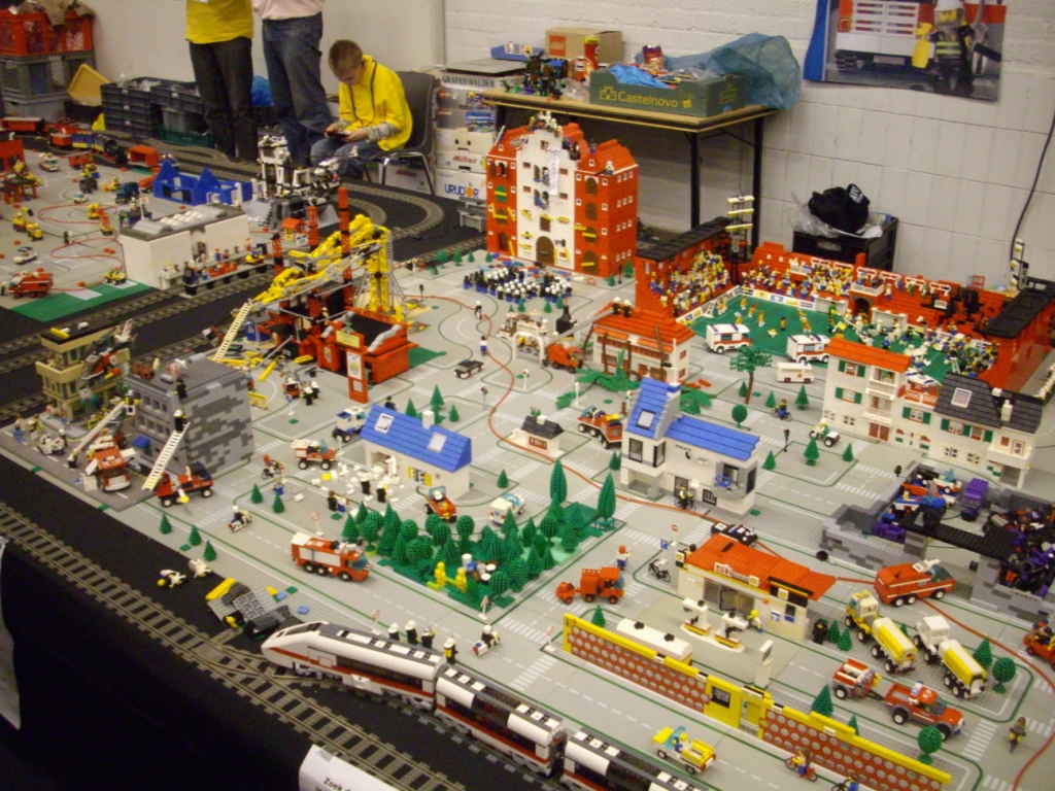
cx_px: 528
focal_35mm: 37
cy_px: 396
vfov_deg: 38.7
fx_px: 1128
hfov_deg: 50.1
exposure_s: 1/13
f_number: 2.8
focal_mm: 6.2
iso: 400
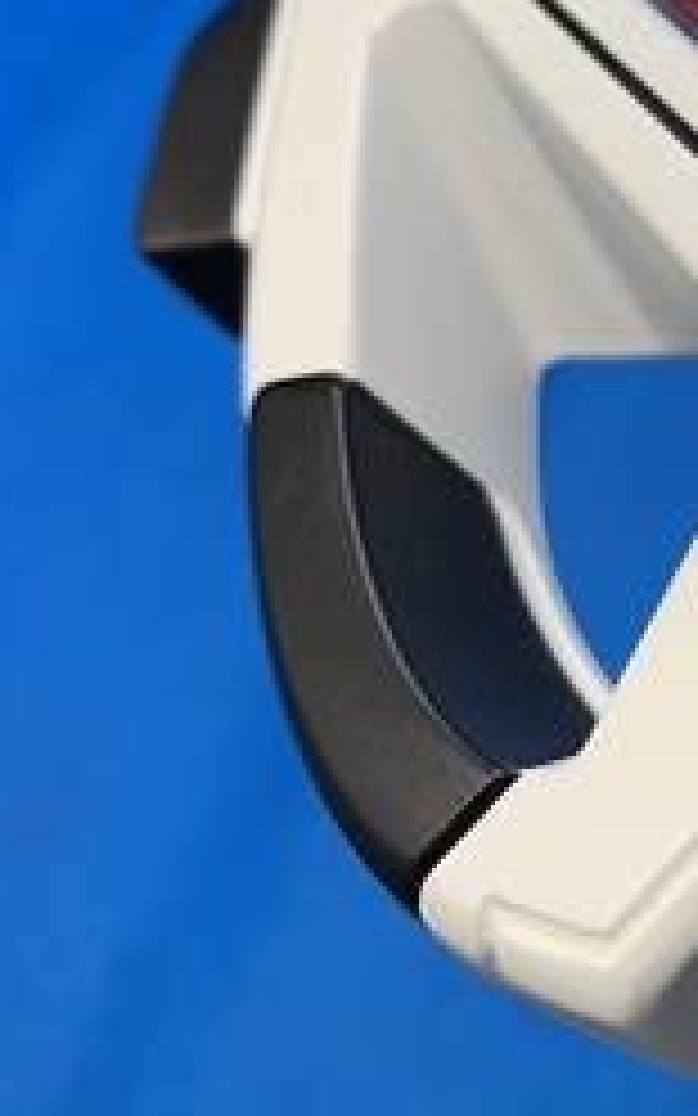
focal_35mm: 71
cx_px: 1058
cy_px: 216
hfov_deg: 16.6
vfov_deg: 28.3
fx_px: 2161
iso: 80
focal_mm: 4.25
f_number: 1.8
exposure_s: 1/120
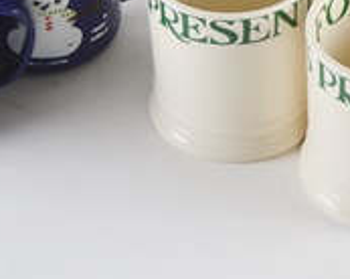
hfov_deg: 11.5
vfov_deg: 9.1
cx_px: 348
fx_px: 1718
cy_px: -113
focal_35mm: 166
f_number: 5.6
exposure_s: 1/125
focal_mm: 34
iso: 320
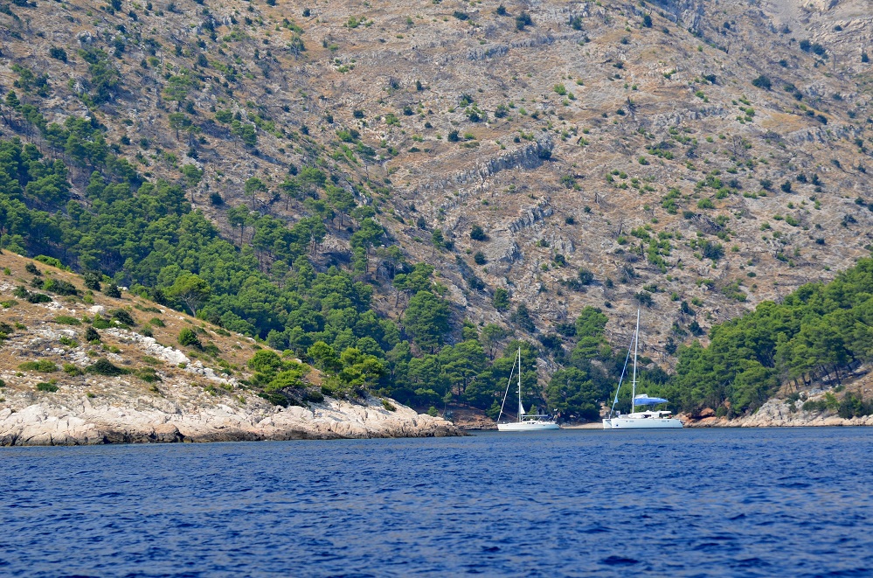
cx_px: 436
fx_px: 4427
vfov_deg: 7.5
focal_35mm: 183
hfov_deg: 11.3
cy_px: 289
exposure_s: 1/2000
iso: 400
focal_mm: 122
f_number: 5.6
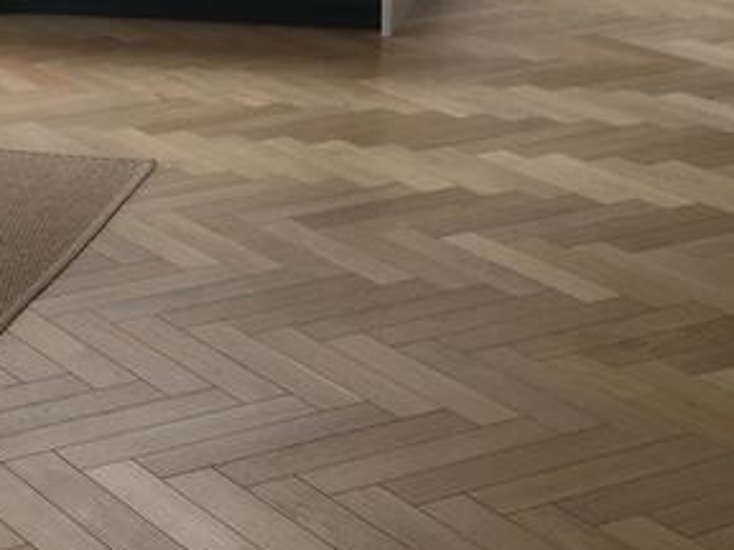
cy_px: -66
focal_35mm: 103
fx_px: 2184
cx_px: 110
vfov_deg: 14.0
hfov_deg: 18.8
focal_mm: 4.15
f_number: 2.2
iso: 25
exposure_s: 1/100
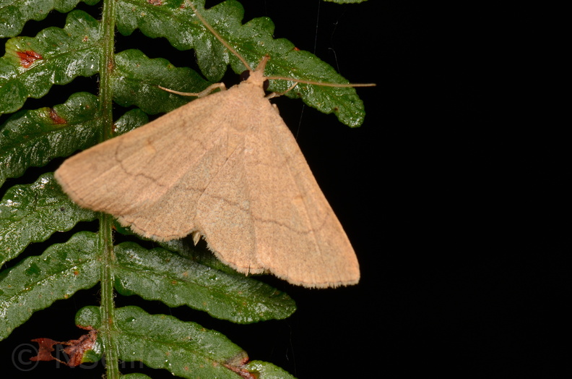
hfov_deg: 16.1
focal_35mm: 128
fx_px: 2021
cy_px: 190
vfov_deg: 10.7
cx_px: 286
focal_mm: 85
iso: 100
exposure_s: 1/60
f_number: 25
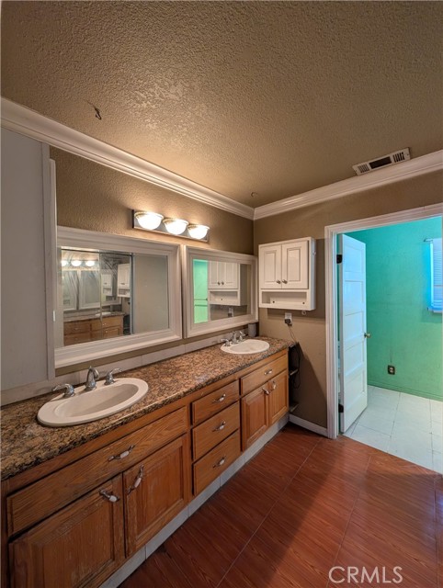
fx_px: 204
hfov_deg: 94.6
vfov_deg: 110.5
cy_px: 294
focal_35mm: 12
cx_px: 222
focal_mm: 2.02
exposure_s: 1/120
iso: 113
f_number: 1.7
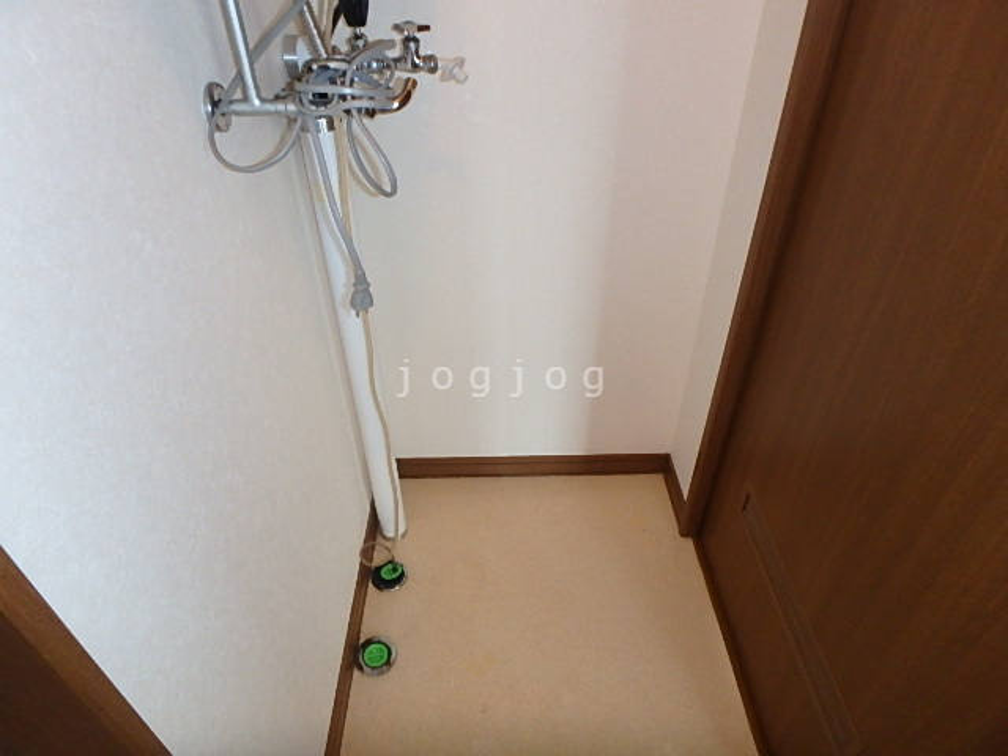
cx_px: 504
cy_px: 378
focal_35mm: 21
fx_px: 612
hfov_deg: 79.0
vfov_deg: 63.4
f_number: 3.5
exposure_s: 1/30
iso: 400
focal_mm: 3.7
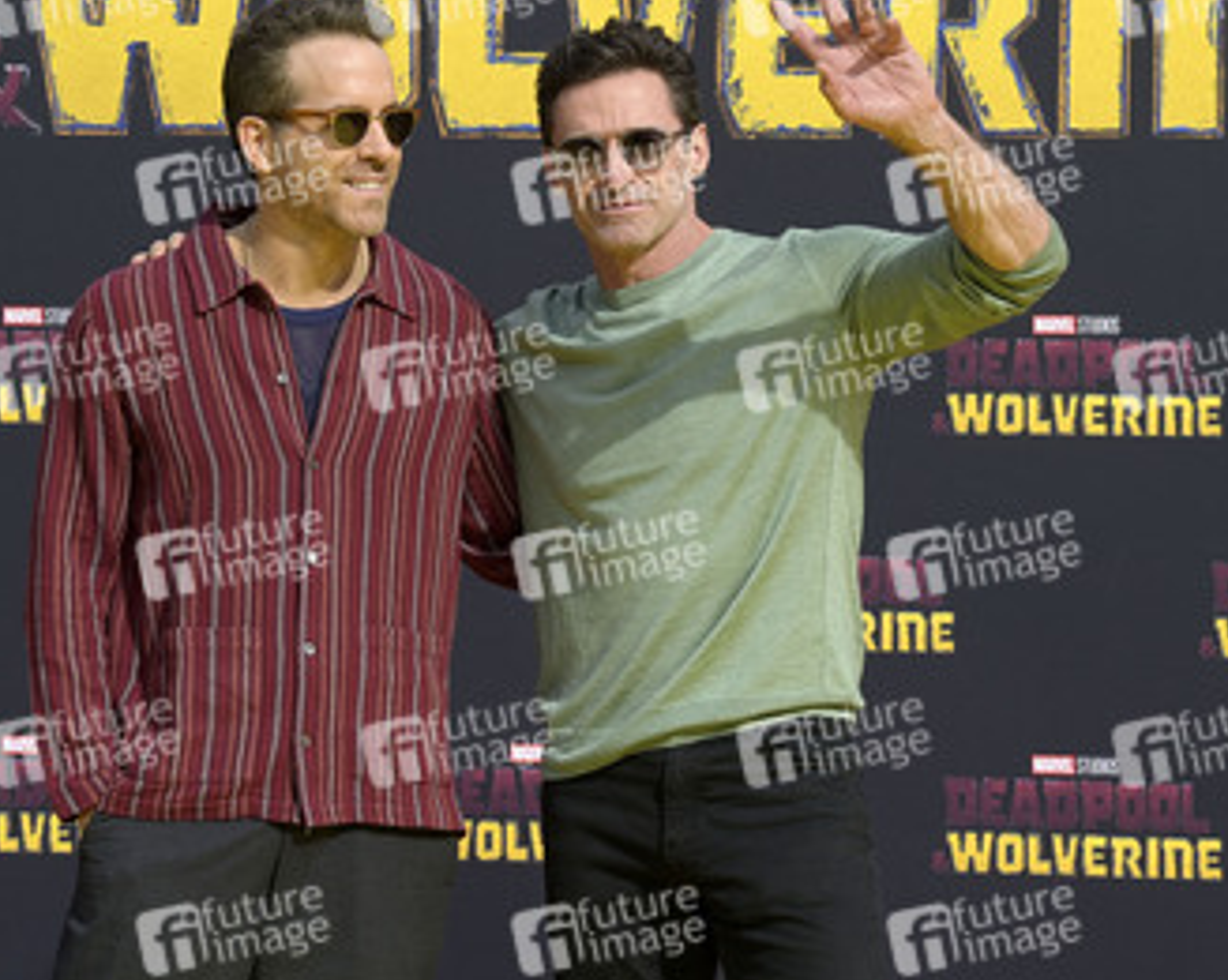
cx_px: 509
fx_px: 4793
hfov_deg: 14.6
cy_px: 462
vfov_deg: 11.7
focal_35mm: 132
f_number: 16
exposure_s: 1/250
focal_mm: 102
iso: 320
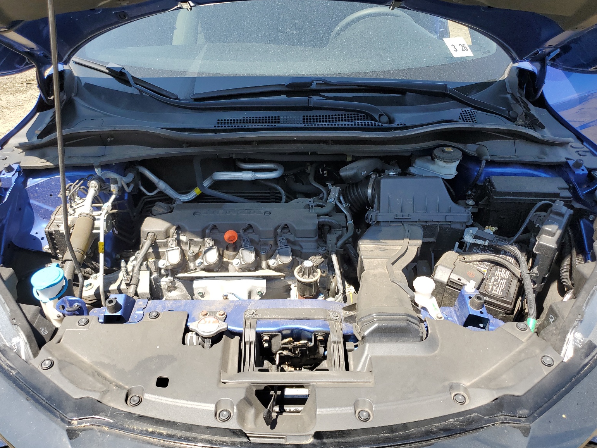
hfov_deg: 65.3
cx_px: 290
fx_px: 466
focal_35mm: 27
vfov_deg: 51.4
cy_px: 221
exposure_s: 1/909
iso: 50
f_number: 1.5
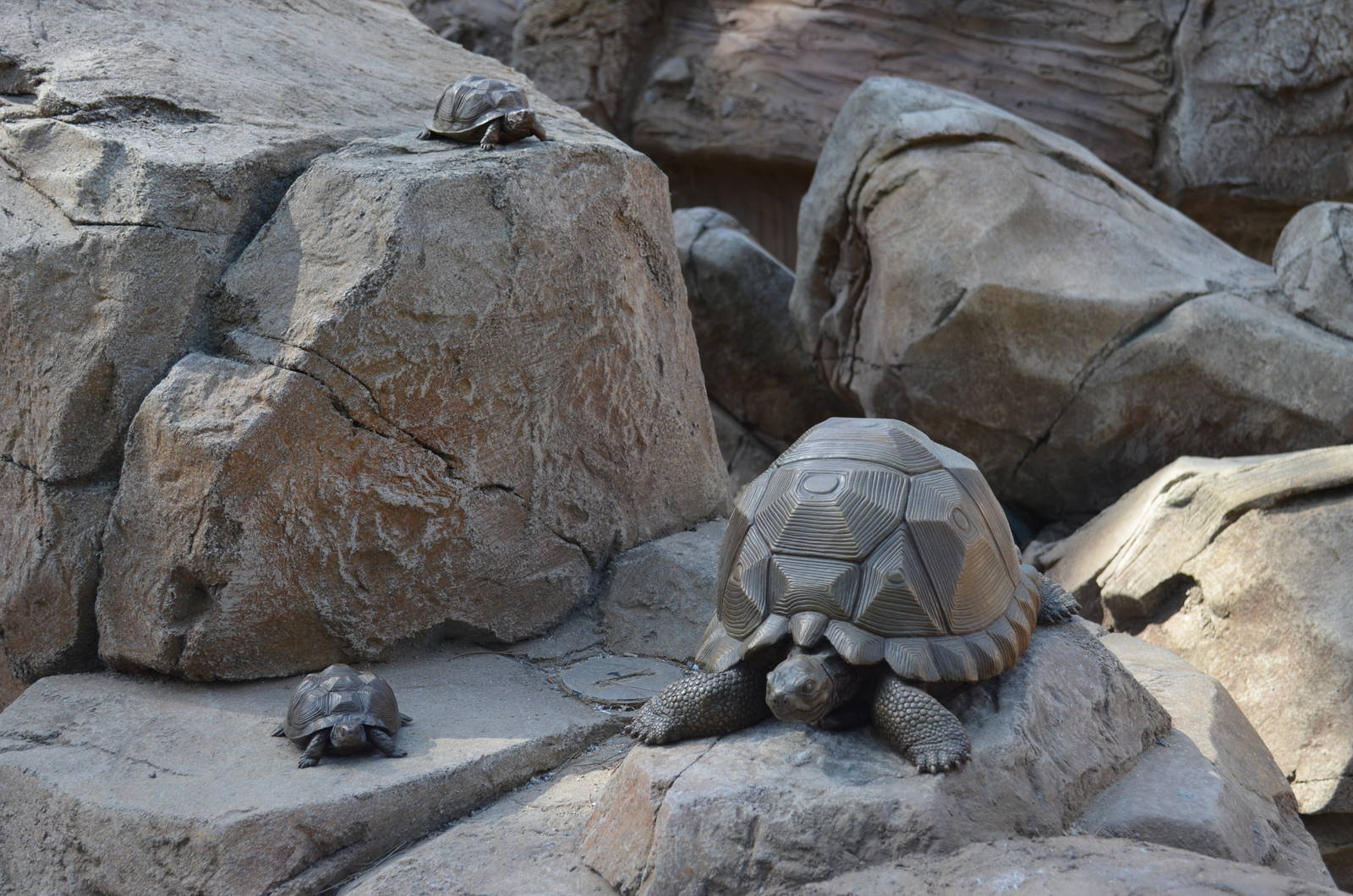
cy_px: 448
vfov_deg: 25.6
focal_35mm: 52
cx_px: 676
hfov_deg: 37.9
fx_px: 1969
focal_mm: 35
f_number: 6.3
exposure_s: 1/160
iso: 200
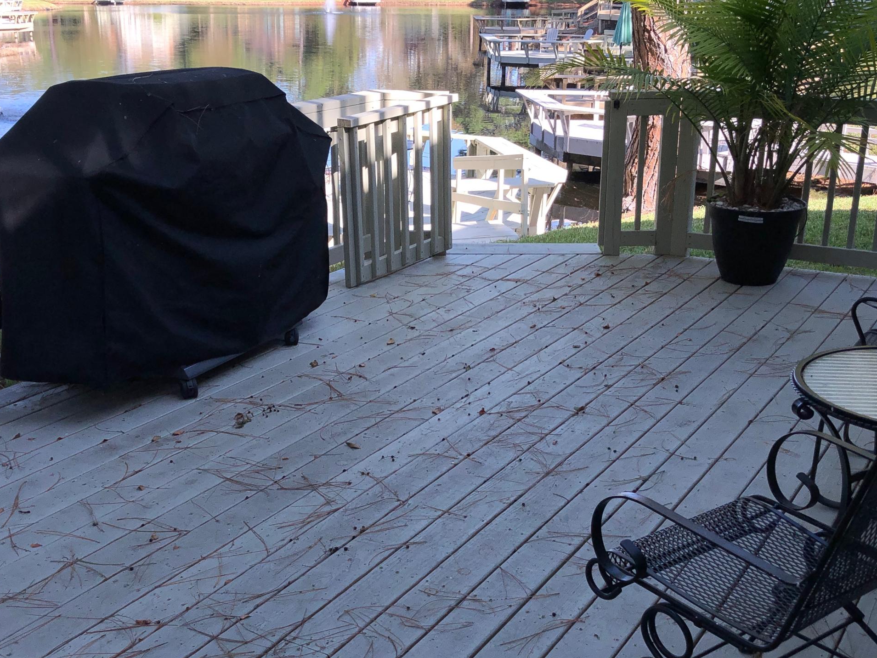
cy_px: 421
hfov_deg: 42.9
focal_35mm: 44
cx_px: 404
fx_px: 1115
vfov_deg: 32.7
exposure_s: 1/684
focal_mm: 3.99
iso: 20
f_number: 1.8
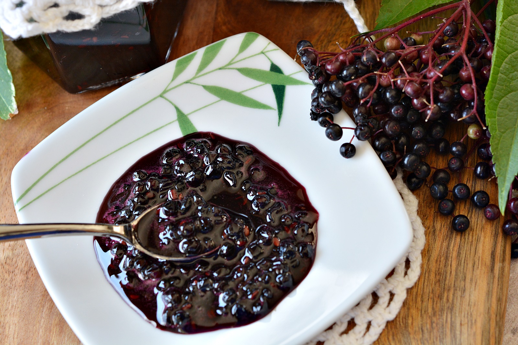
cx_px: 259
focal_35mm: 90
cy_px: 172
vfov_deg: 15.2
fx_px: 1295
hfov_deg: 22.6
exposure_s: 1/125
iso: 500
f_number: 5.6
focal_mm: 60
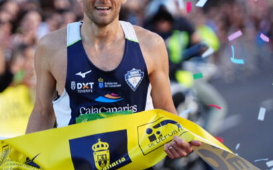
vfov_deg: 3.1
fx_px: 3198
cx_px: 64
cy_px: 62
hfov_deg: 4.9
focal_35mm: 430
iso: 250
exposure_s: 1/500
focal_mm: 151.3
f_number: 2.8
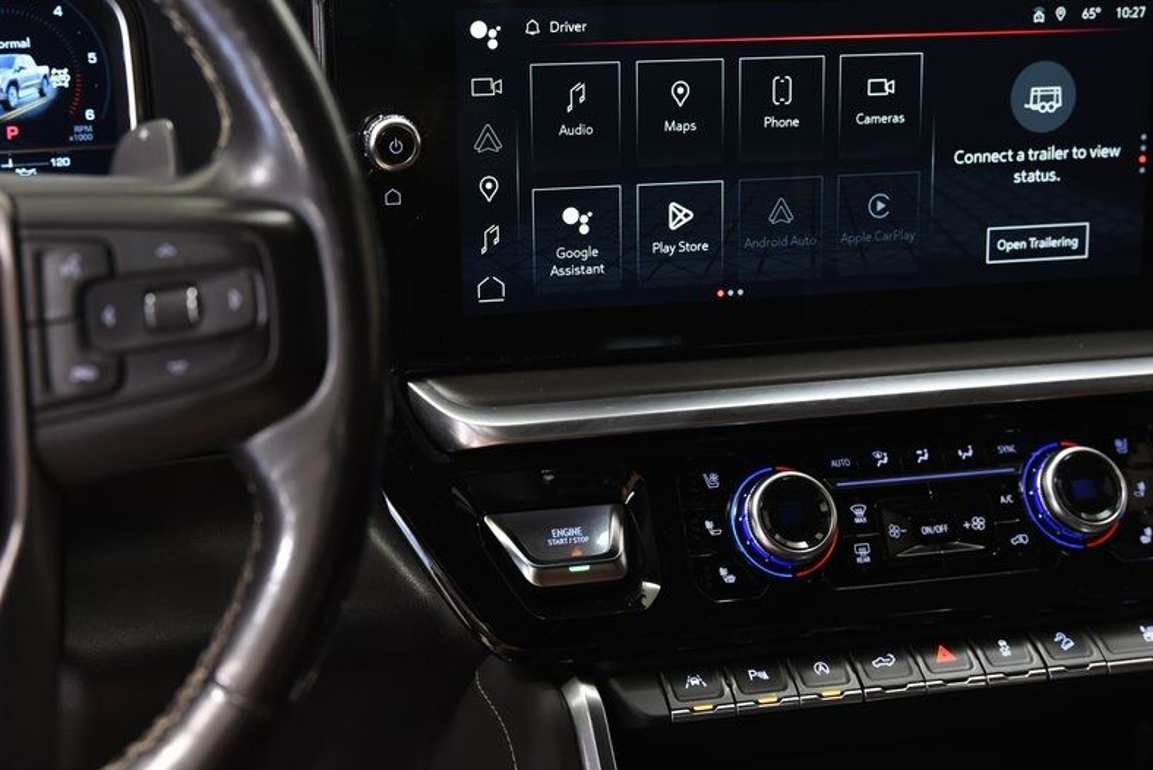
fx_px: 1666
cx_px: 484
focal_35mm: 52
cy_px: 277
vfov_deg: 25.9
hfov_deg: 38.1
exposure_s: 1/15
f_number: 4
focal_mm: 40
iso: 1600
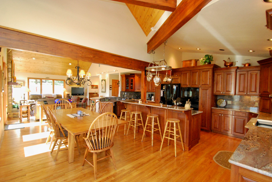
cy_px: 92
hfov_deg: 96.6
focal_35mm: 16
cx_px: 144
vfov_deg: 73.9
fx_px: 121
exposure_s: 1/60
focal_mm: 10
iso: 1400
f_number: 4
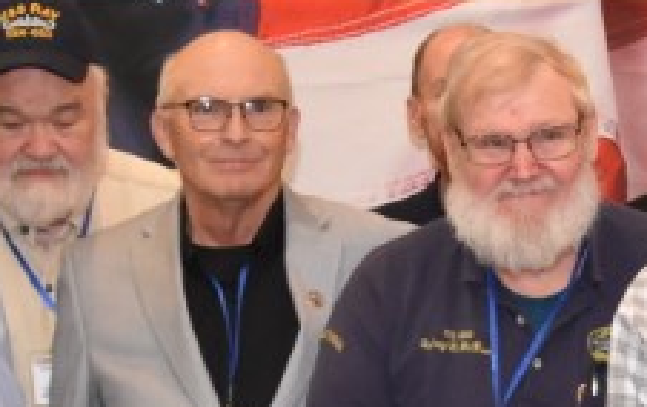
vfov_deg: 9.3
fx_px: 2472
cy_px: 490
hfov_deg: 14.8
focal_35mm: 140
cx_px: 567
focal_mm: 18
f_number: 3.5
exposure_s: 1/60
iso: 1600
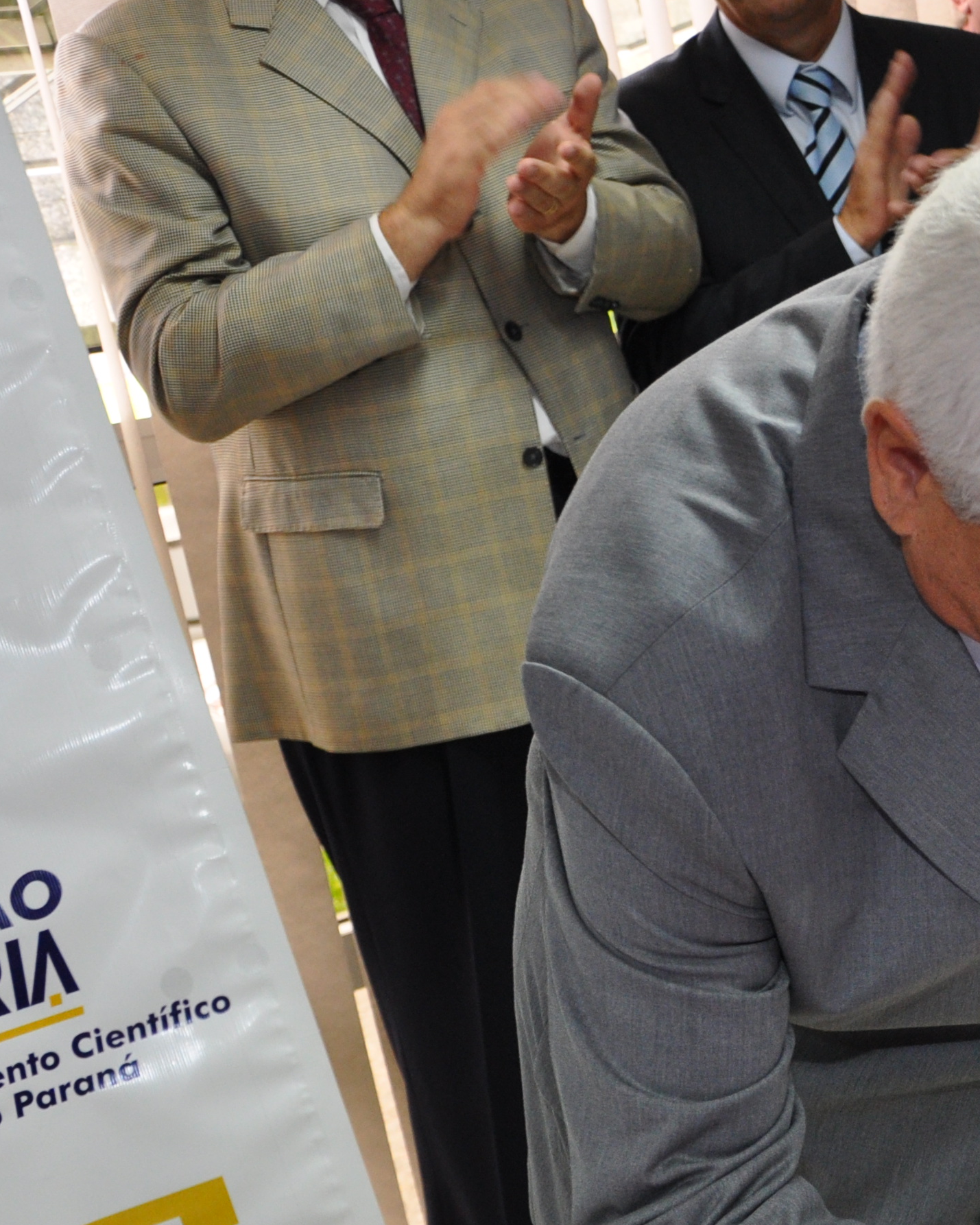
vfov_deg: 23.4
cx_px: 1292
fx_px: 2936
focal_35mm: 81
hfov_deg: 17.7
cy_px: 866
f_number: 4
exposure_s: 1/60
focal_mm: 24
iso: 720
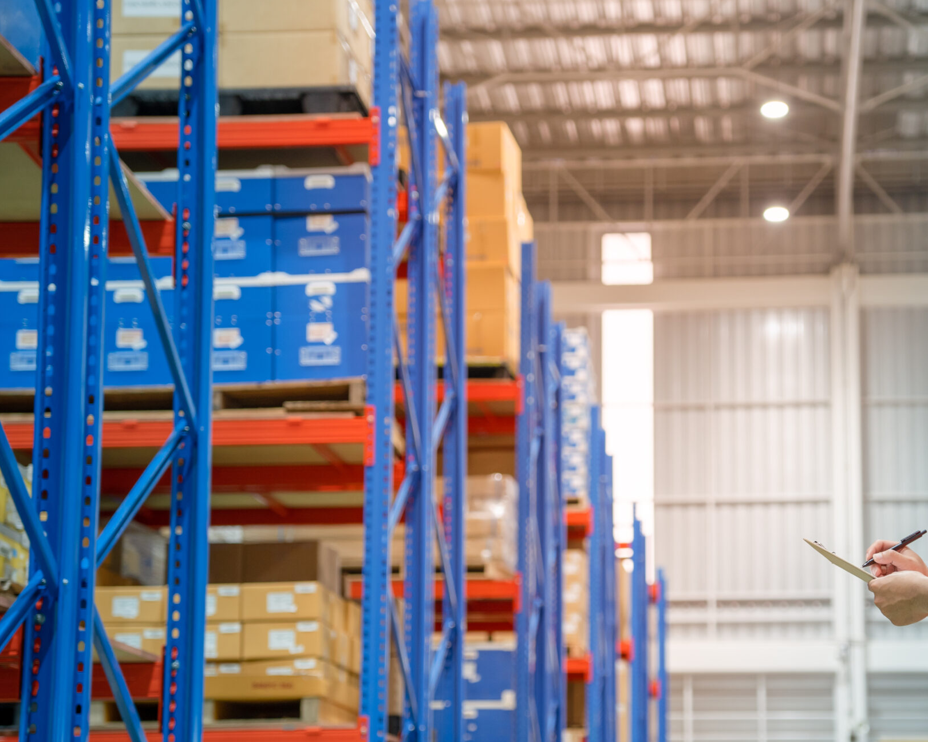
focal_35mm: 83
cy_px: 481
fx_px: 2280
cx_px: 603
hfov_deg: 22.9
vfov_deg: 18.5
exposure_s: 1/50
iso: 400
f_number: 2.8
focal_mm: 56
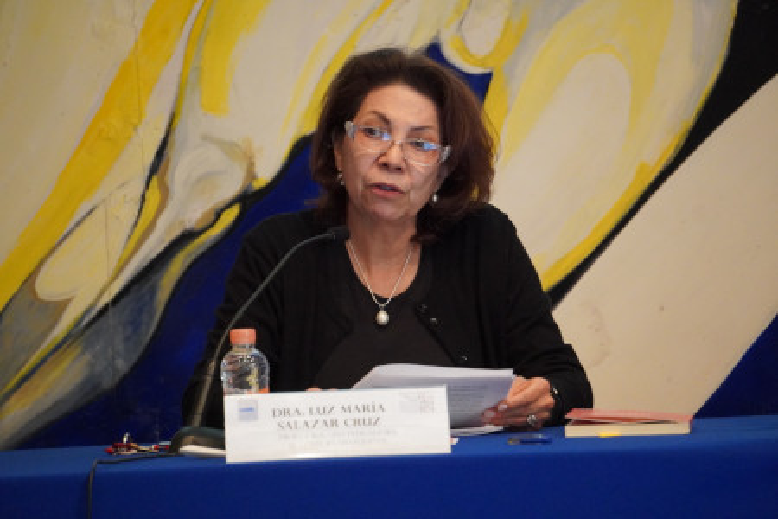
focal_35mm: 260
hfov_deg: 7.9
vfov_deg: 5.3
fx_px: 5608
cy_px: 260
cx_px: 389
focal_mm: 173
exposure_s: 1/60
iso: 6400
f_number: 6.3
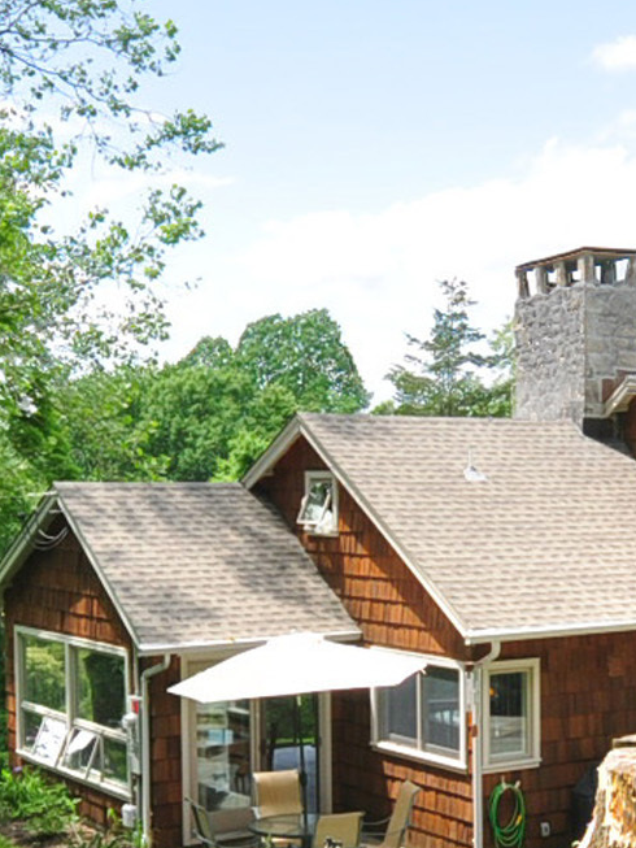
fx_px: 1567
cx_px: 518
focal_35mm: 64
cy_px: 580
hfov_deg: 22.6
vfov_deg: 30.0
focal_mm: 10
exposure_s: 1/160
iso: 250
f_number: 8
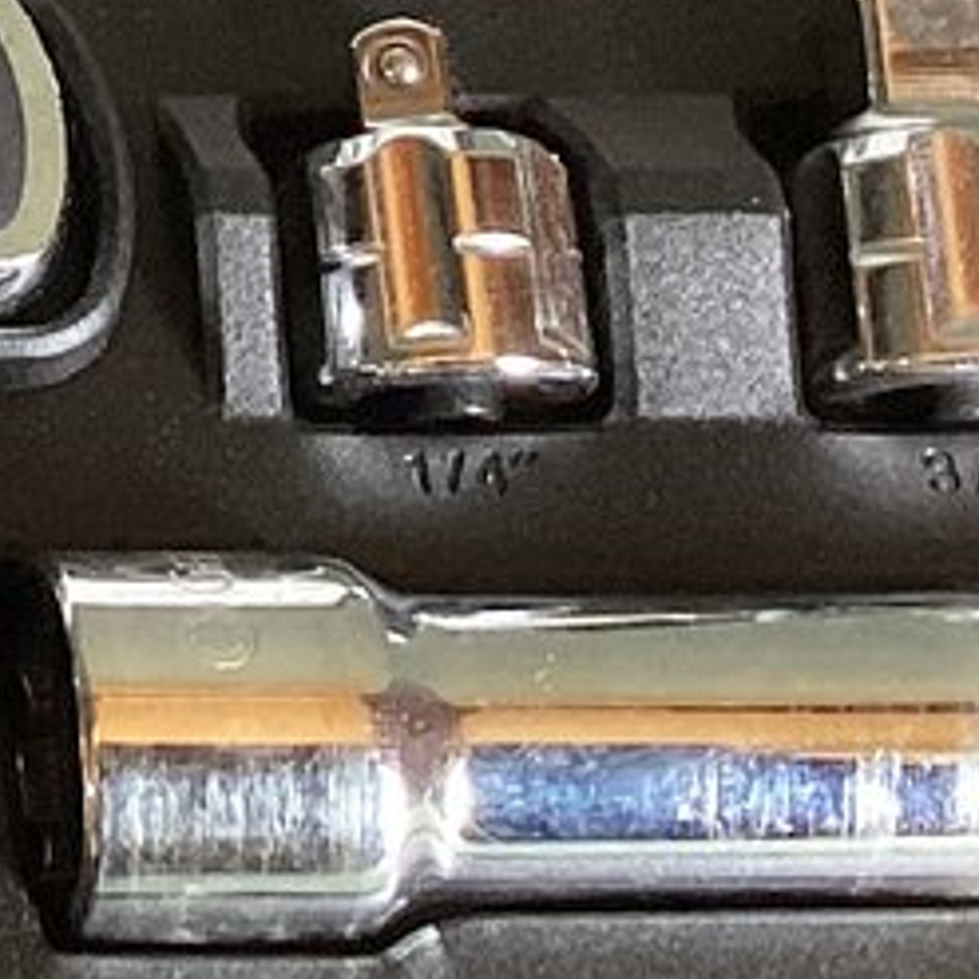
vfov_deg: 10.0
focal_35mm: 168
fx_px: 5376
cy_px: -632
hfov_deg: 9.5
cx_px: -1219
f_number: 2.4
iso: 80
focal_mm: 3.3
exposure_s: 1/50
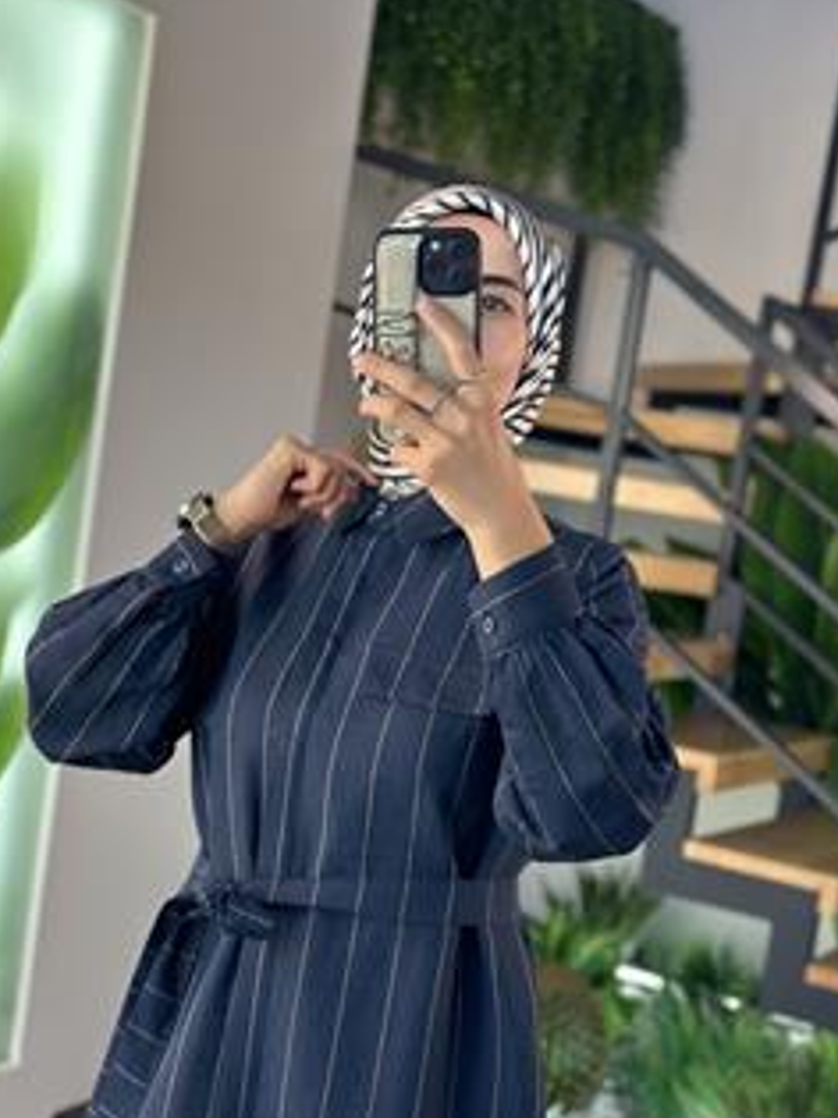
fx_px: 2035
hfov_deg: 23.2
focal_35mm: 63
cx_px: 302
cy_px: 594
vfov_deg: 30.7
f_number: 1.78
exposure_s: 1/241
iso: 80
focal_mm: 6.86
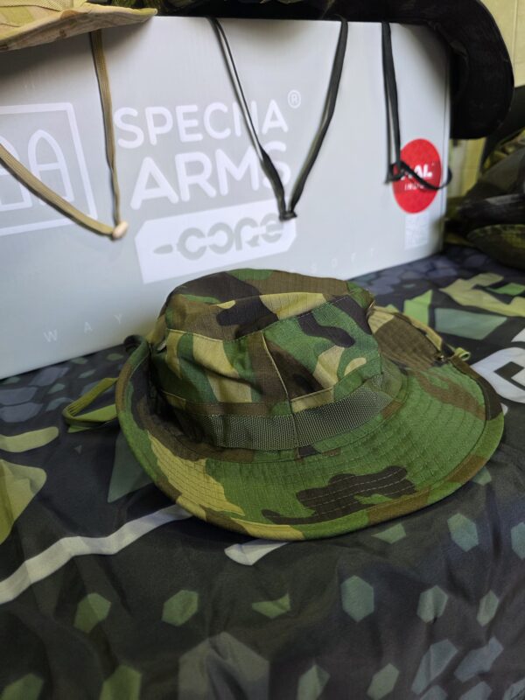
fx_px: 465
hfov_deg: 58.9
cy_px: 350
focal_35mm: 23
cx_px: 262
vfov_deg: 73.9
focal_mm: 6.3
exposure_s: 1/100
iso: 200
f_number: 1.7
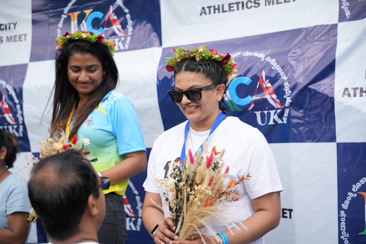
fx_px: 559
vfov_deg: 24.6
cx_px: 183
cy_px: 122
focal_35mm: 55
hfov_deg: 36.3
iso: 250
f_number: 2.8
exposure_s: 1/2000
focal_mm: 55
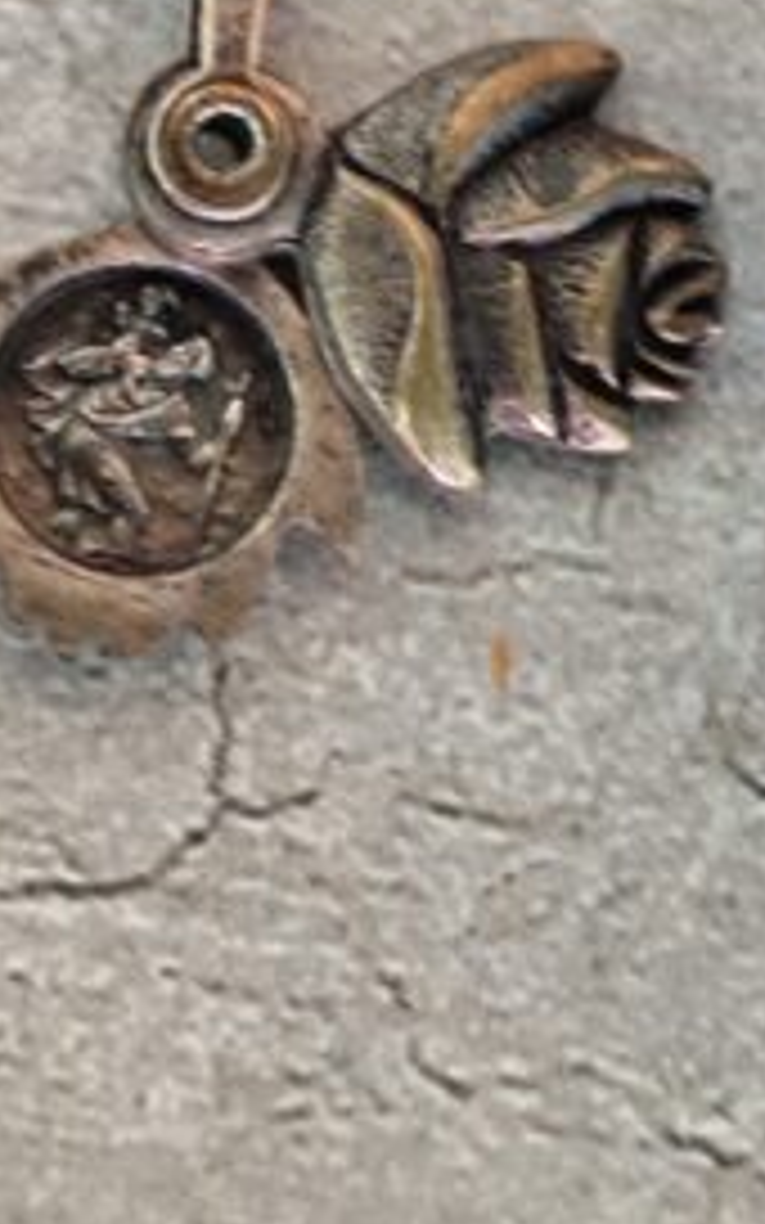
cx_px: 374
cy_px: 477
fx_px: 4837
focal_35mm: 145
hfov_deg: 9.0
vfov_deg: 14.4
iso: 320
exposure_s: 1/25
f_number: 1.65
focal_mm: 6.19
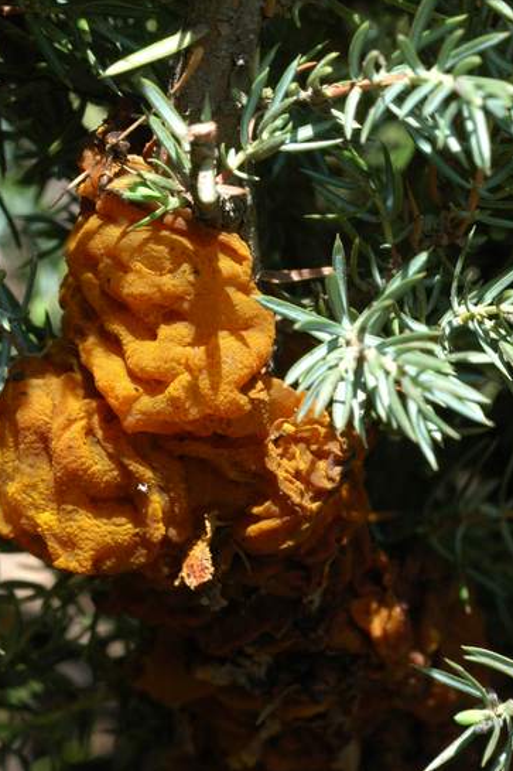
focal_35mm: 132
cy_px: 233
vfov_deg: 15.5
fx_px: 2823
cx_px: 202
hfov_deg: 10.4
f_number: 14
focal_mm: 60
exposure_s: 1/100
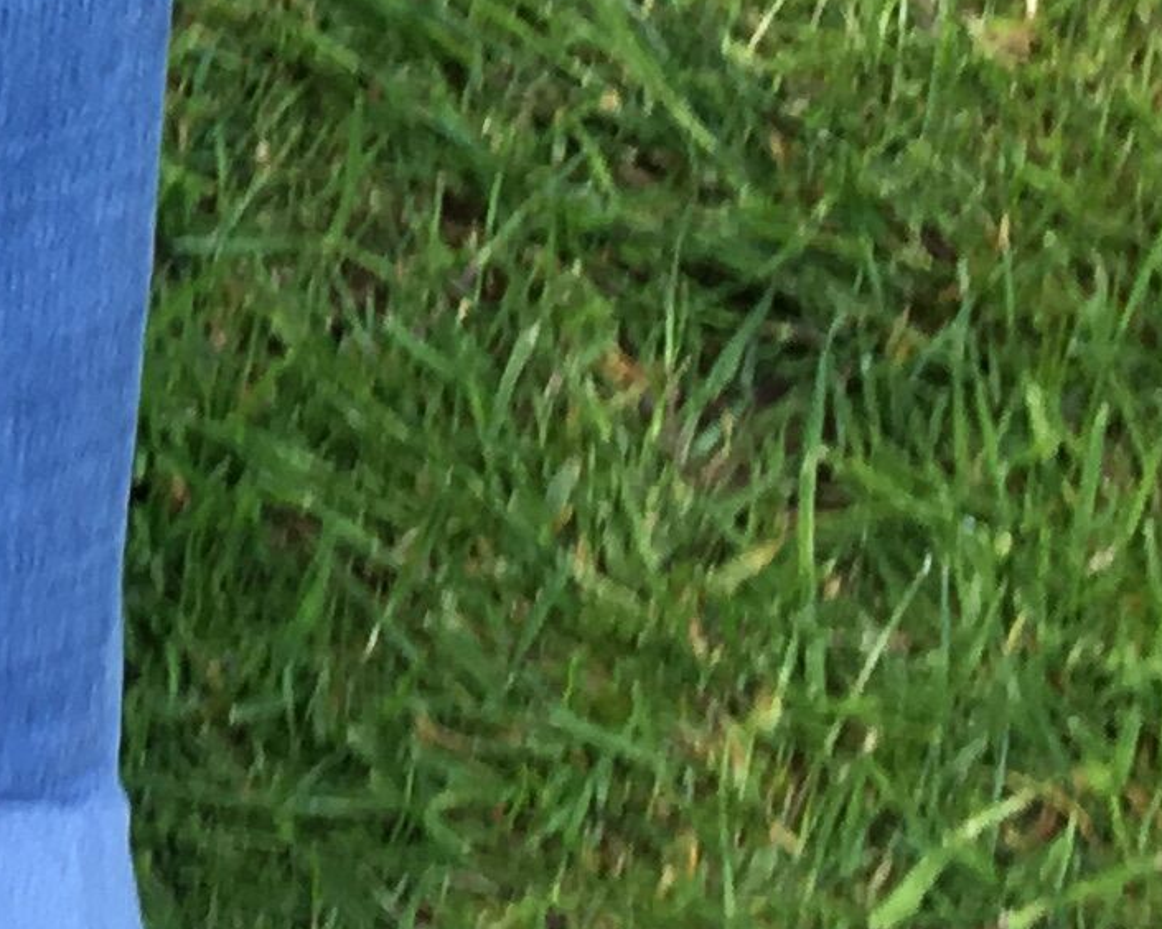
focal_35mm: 162
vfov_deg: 9.2
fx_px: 5571
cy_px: -581
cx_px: -1180
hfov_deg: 10.8
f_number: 2.2
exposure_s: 1/113
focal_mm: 4.15
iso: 25
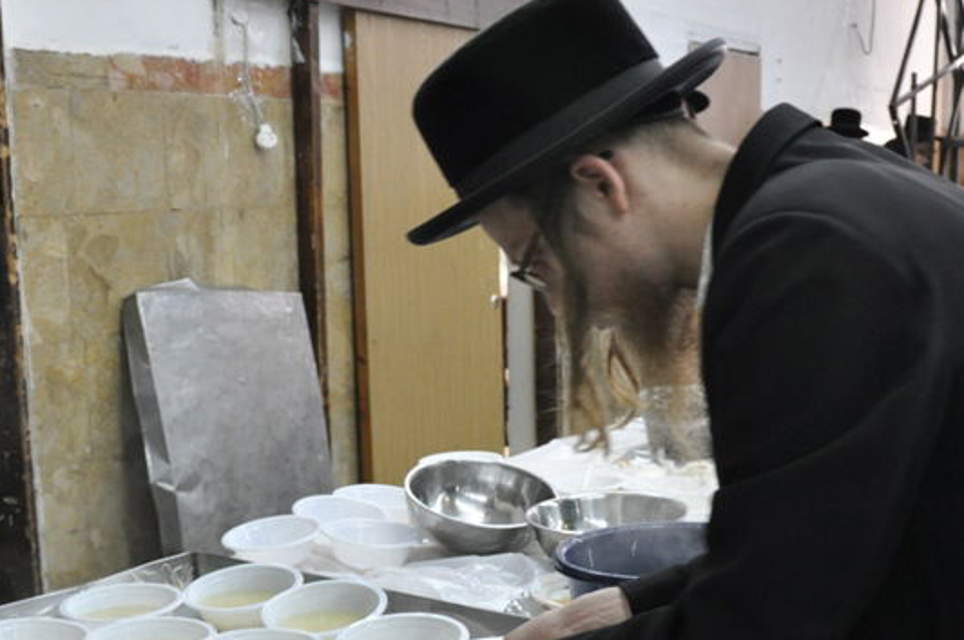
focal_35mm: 52
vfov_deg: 25.5
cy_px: 506
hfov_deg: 38.0
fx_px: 1390
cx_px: 611
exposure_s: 1/40
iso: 800
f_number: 3.5
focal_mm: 18
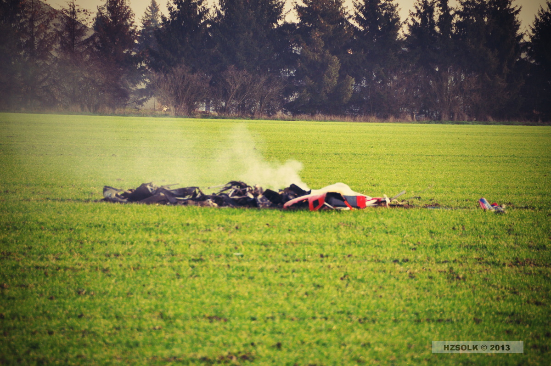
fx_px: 4586
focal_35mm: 300
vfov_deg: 4.6
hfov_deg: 6.9
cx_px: 276
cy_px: 183
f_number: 5.6
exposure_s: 1/400
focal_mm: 200
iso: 400
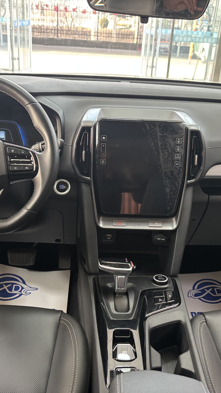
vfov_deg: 52.8
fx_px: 396
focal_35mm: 38
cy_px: 196
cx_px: 111
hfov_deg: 31.2
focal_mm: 5.96
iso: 320
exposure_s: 1/60
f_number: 1.6
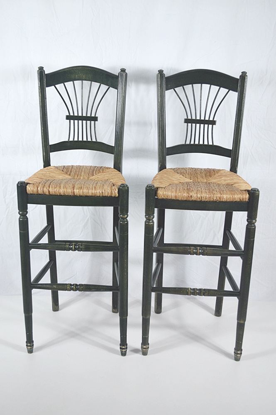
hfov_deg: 31.8
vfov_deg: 46.4
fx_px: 484
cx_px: 138
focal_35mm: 42
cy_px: 208
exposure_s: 1/50
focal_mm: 28
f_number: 4.5
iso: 400
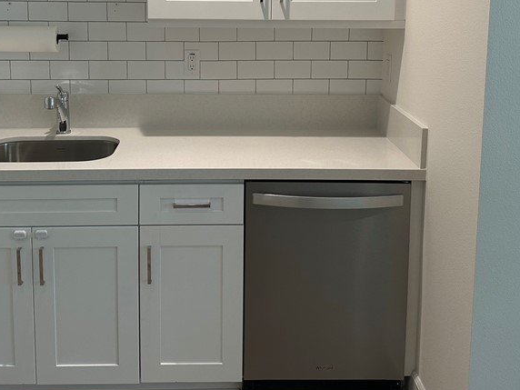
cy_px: 65
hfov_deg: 43.8
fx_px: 646
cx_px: 236
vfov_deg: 32.5
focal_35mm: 43
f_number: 1.78
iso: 125
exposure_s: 1/120
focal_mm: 6.86
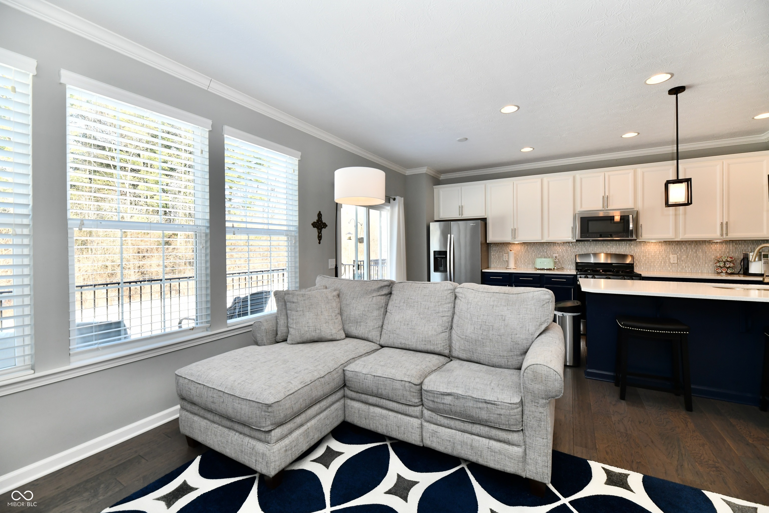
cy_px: 256
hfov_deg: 104.3
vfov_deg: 81.2
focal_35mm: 14
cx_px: 384
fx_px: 299
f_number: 6.3
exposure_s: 1/160
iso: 640
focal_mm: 14
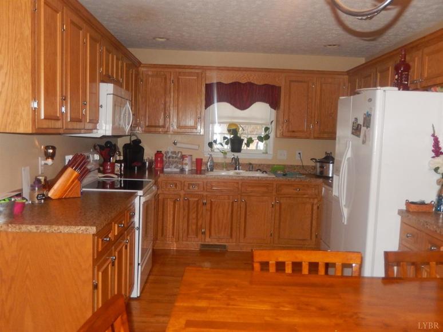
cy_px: 166
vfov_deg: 44.1
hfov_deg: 56.8
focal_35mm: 32
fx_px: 409
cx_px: 222
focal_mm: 5.7
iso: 560
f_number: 3.8
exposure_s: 1/30
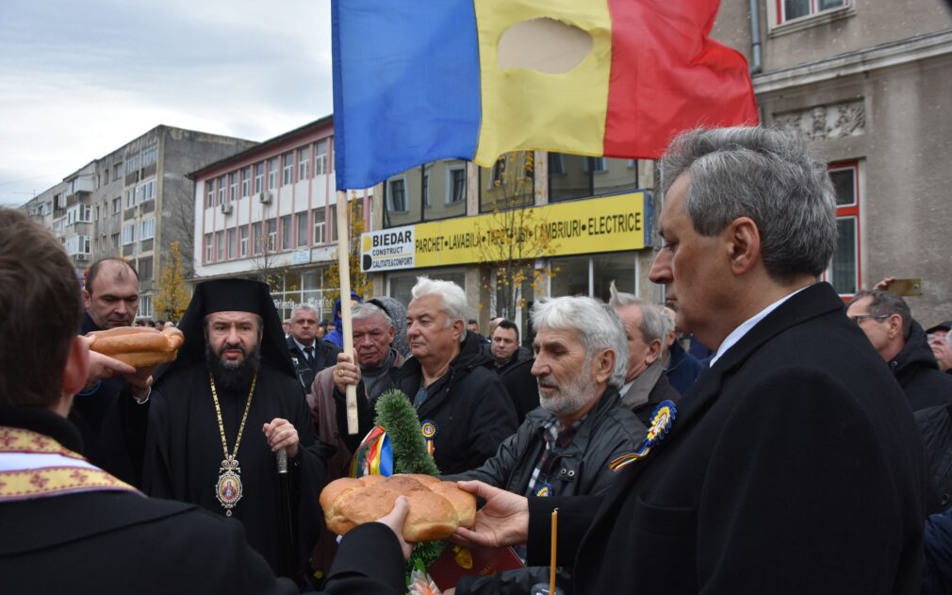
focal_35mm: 62
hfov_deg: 33.0
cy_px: 282
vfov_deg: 20.9
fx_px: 1608
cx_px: 475
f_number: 8
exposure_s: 1/500
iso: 500
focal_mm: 40
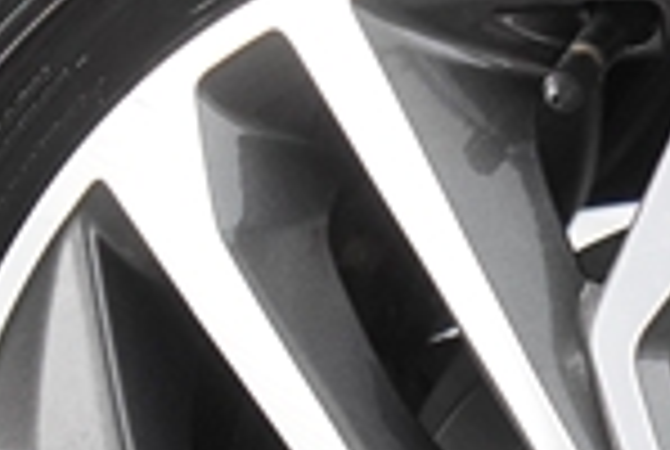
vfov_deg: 2.6
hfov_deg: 3.9
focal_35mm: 524
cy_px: 655
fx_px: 9780
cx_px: 683
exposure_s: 1/160
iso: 800
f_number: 4
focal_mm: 51
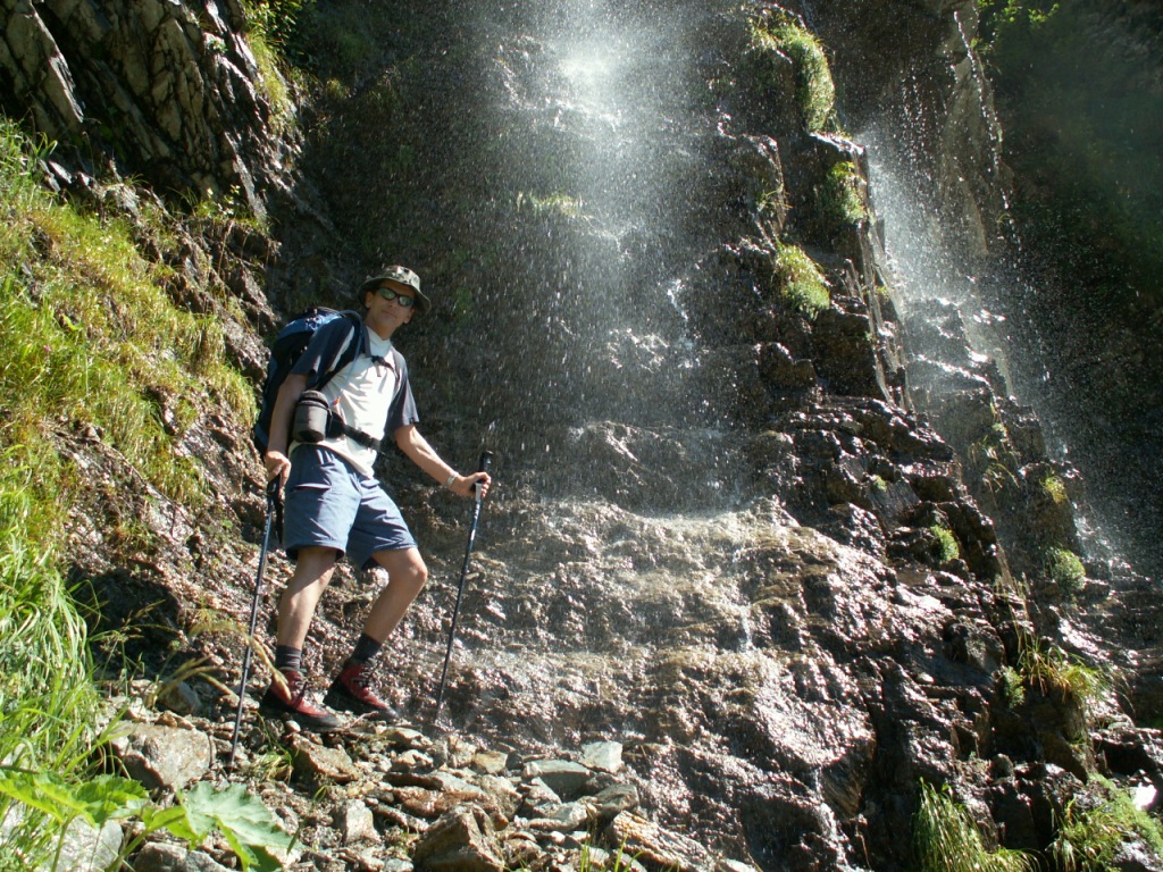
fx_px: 1176
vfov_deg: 40.7
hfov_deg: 52.6
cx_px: 582
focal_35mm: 35
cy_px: 436
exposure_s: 1/320
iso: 50
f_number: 2.8
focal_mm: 5.86
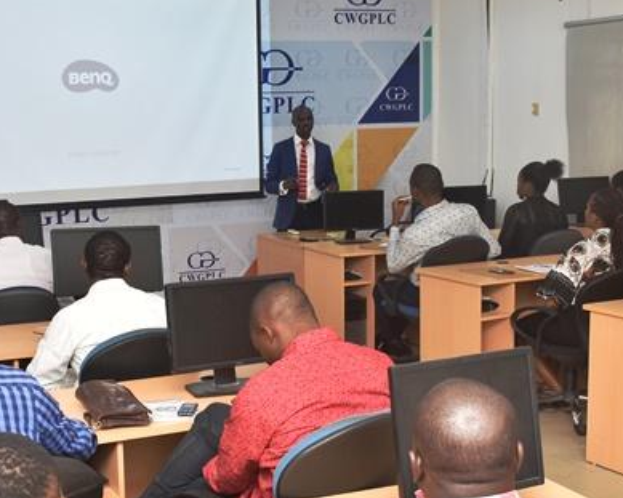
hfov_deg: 29.5
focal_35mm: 64
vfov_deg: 23.8
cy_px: 293
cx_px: 250
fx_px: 1178
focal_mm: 23
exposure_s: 1/60
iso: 400
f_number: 5.6
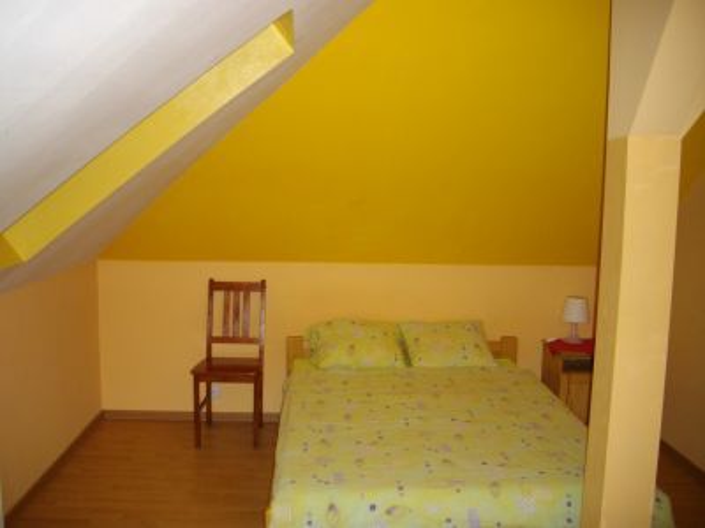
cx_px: 352
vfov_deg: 38.7
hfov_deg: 50.1
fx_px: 754
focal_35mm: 37
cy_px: 264
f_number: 2.8
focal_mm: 6.2
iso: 200
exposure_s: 1/50
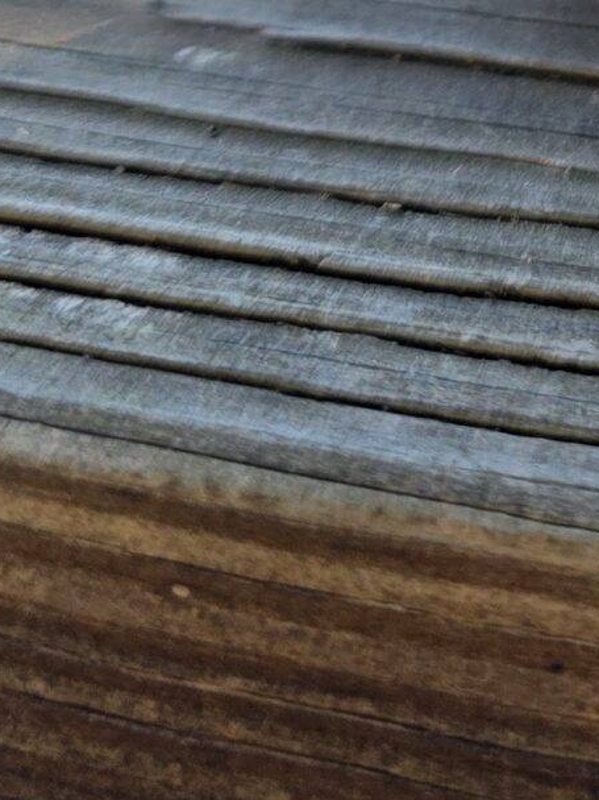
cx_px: 804
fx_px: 2239
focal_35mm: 97
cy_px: -464
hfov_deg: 14.5
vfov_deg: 17.7
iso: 80
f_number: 1.7
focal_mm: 6.3
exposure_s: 1/180
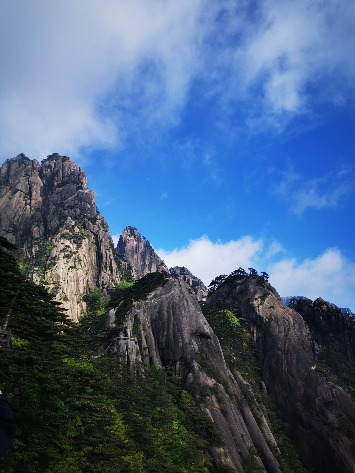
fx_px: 369
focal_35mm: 27
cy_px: 236
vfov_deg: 65.3
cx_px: 178
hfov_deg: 51.4
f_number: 1.8
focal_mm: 5.58
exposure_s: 1/3333
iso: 50
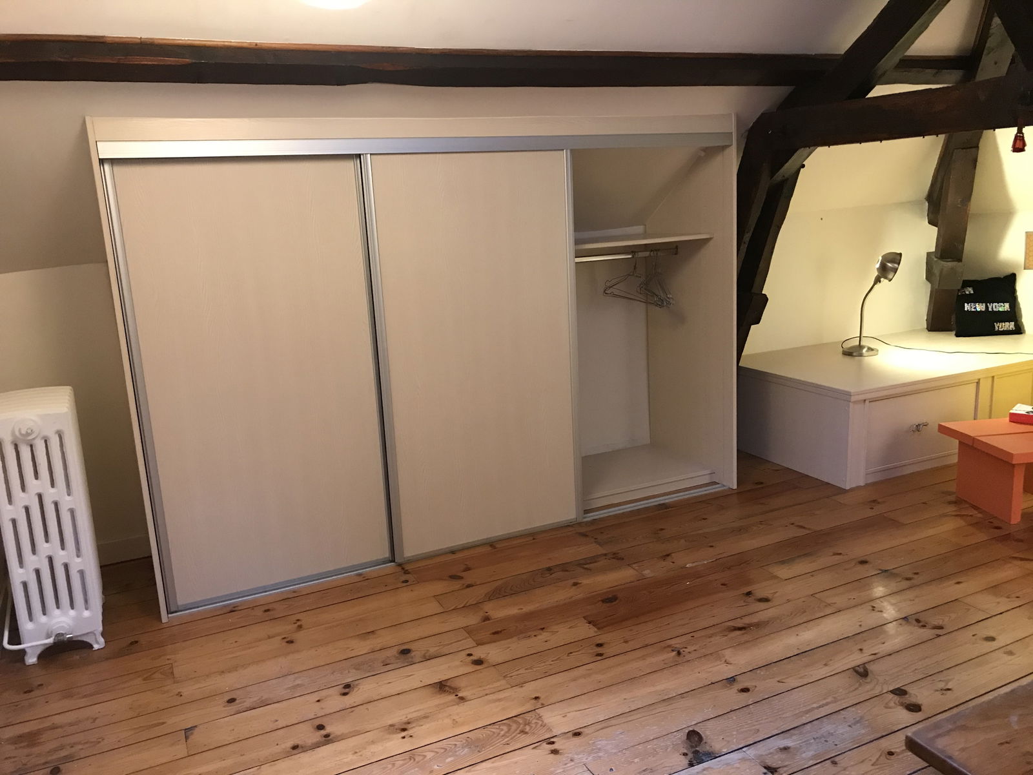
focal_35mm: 28
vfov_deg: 49.7
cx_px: 516
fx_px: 836
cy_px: 388
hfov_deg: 63.4
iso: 100
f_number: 1.8
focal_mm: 3.99
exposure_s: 1/9
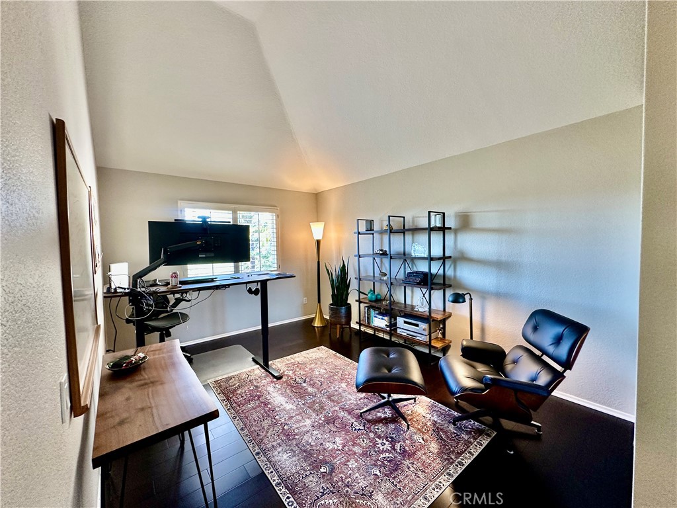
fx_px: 274
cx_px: 338
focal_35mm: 14
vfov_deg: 85.7
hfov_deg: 102.1
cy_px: 254
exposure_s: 1/60
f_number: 2.2
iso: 160
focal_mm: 2.22
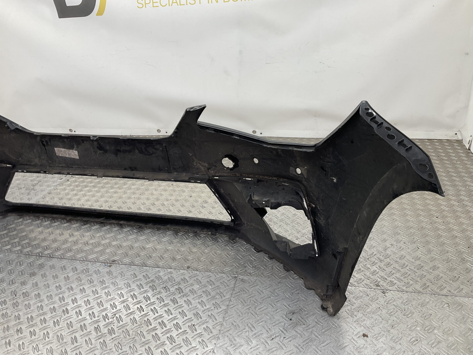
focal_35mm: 29
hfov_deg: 61.7
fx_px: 396
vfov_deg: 48.2
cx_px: 236
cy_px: 178
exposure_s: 1/120
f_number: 1.8
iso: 25
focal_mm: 3
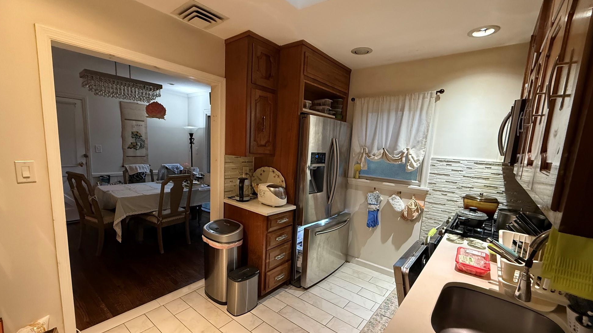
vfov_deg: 66.9
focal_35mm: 16
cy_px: 182
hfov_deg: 99.3
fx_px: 252
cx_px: 287
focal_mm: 2.22
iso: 640
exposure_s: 1/60
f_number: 2.2
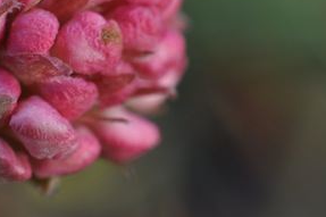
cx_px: 146
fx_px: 1050
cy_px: 30
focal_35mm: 116
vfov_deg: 11.7
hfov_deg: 17.6
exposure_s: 1/125
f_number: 8
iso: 200
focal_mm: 40
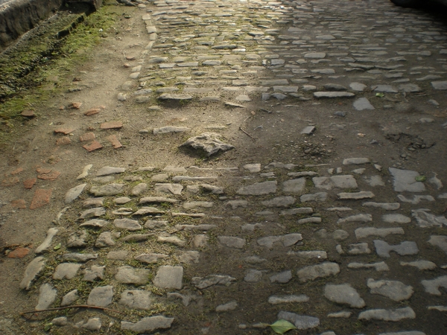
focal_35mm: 38
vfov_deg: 37.7
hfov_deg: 49.0
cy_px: 168
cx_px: 224
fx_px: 491
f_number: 4.6
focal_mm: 6.3
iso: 64
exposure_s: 1/142
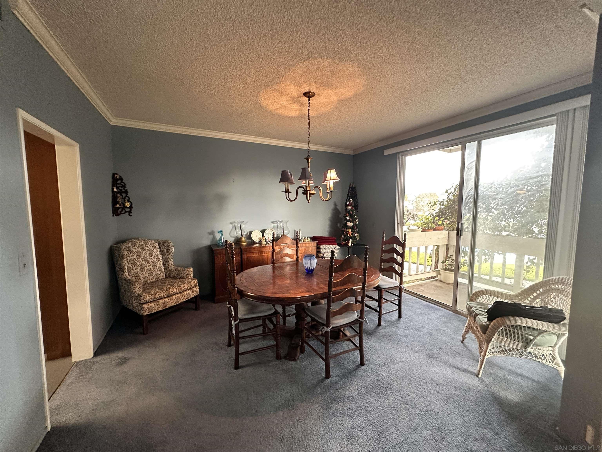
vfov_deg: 85.7
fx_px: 243
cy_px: 226
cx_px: 301
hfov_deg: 102.1
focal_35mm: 14
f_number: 2.2
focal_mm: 2.22
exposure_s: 1/60
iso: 640
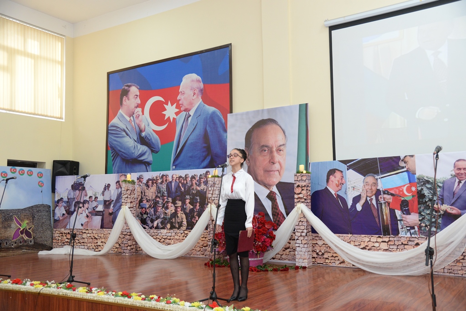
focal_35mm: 38
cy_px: 156
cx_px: 233
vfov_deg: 35.1
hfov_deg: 50.7
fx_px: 492
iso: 2200
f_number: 4.5
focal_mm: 38
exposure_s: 1/160
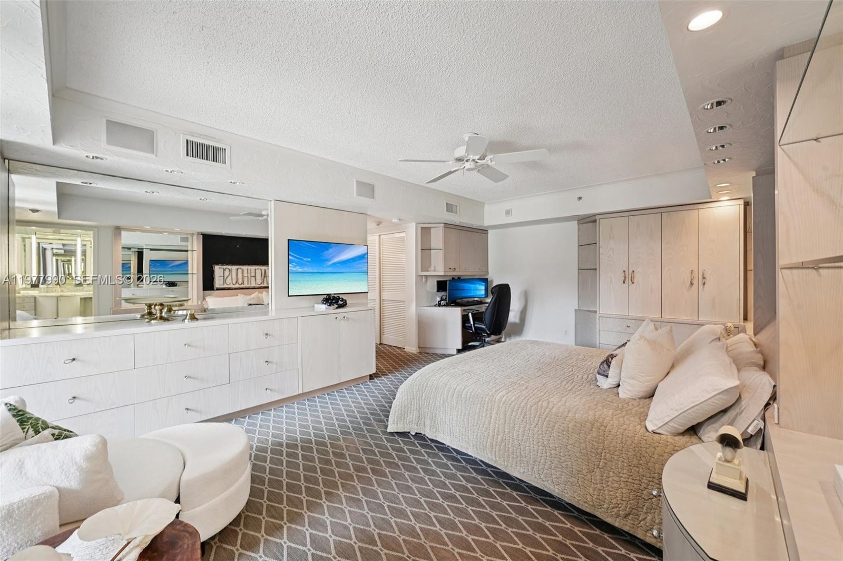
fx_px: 328
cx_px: 422
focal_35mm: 14
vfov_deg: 81.2
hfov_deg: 104.3
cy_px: 280
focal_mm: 14
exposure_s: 1/13
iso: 400
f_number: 8
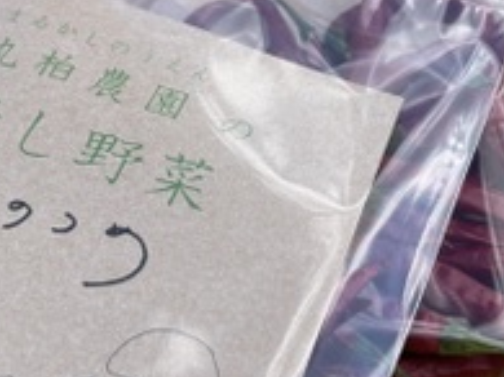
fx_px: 931
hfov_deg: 30.2
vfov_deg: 22.9
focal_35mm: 64
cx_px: 212
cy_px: 196
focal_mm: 4.2
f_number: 1.6
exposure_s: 1/2257
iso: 32
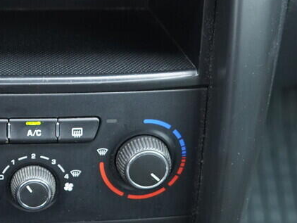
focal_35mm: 84
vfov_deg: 17.5
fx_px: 721
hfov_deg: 22.8
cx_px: 40
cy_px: 78
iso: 1250
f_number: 2.8
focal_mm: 24
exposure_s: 1/40
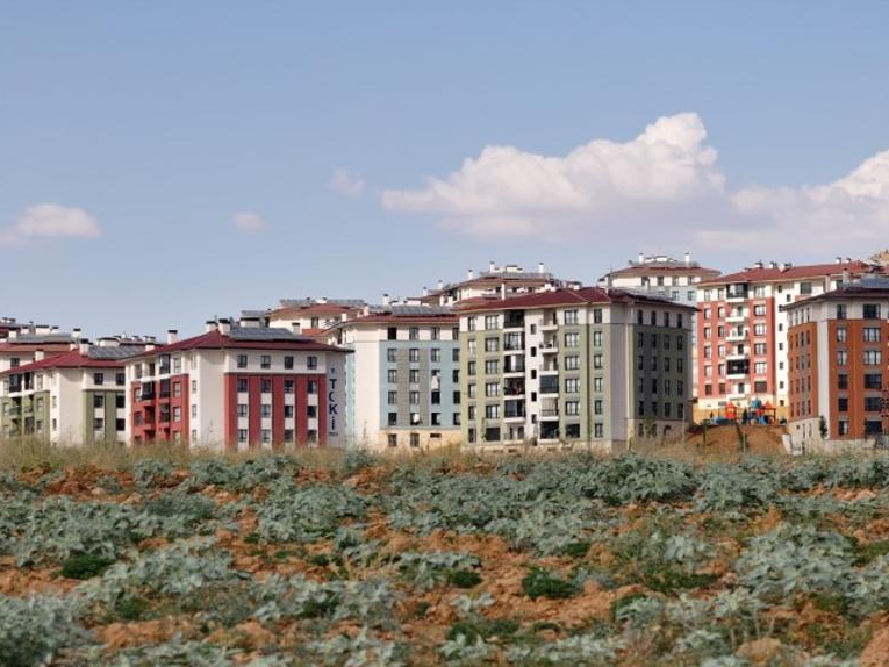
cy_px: 333
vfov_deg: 8.9
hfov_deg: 11.8
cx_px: 443
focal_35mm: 167
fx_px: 4290
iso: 100
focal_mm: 30.71
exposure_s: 1/500
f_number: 3.4
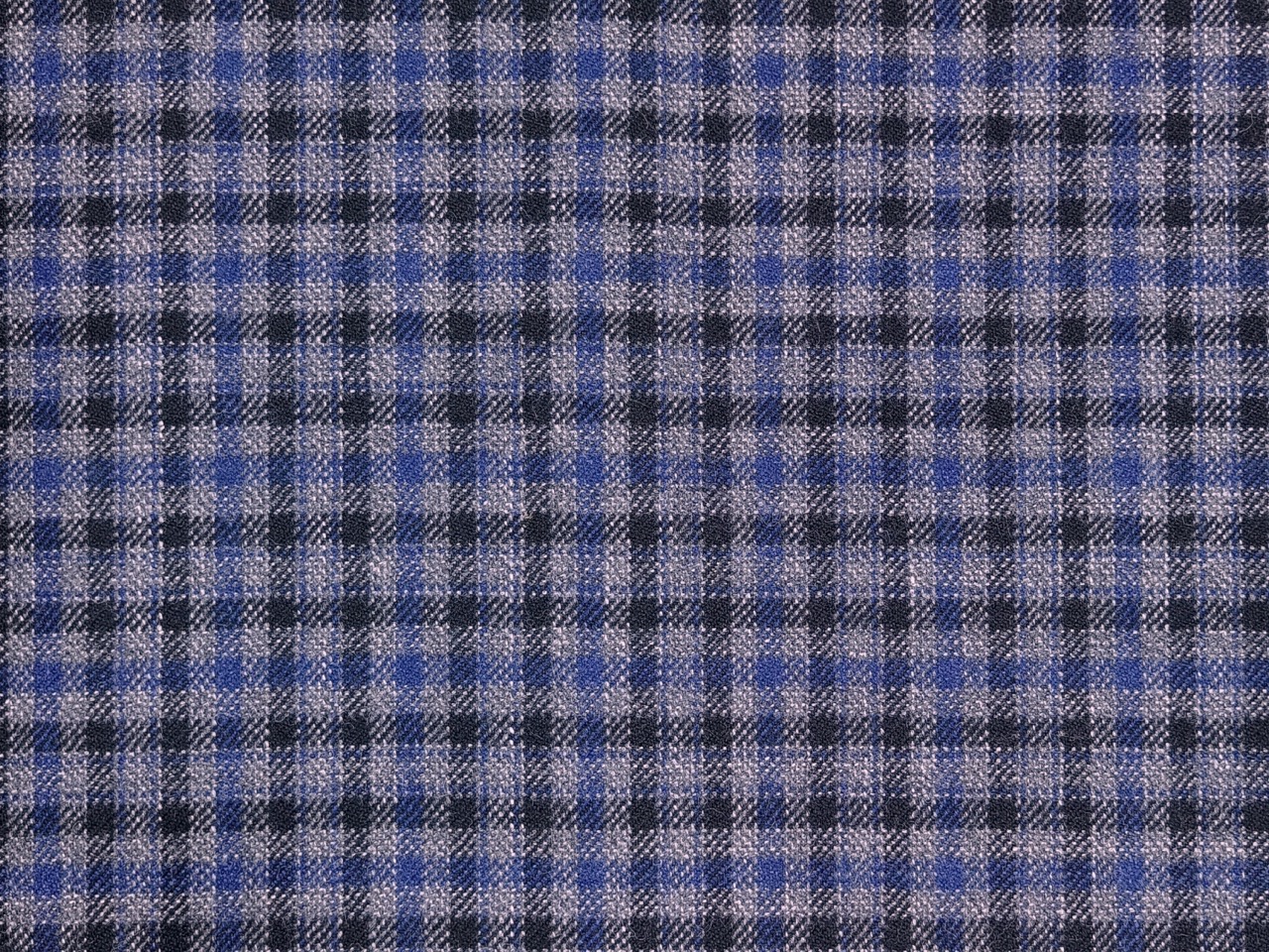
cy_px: 476
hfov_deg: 27.8
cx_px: 634
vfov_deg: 21.0
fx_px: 2566
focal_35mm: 70
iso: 766
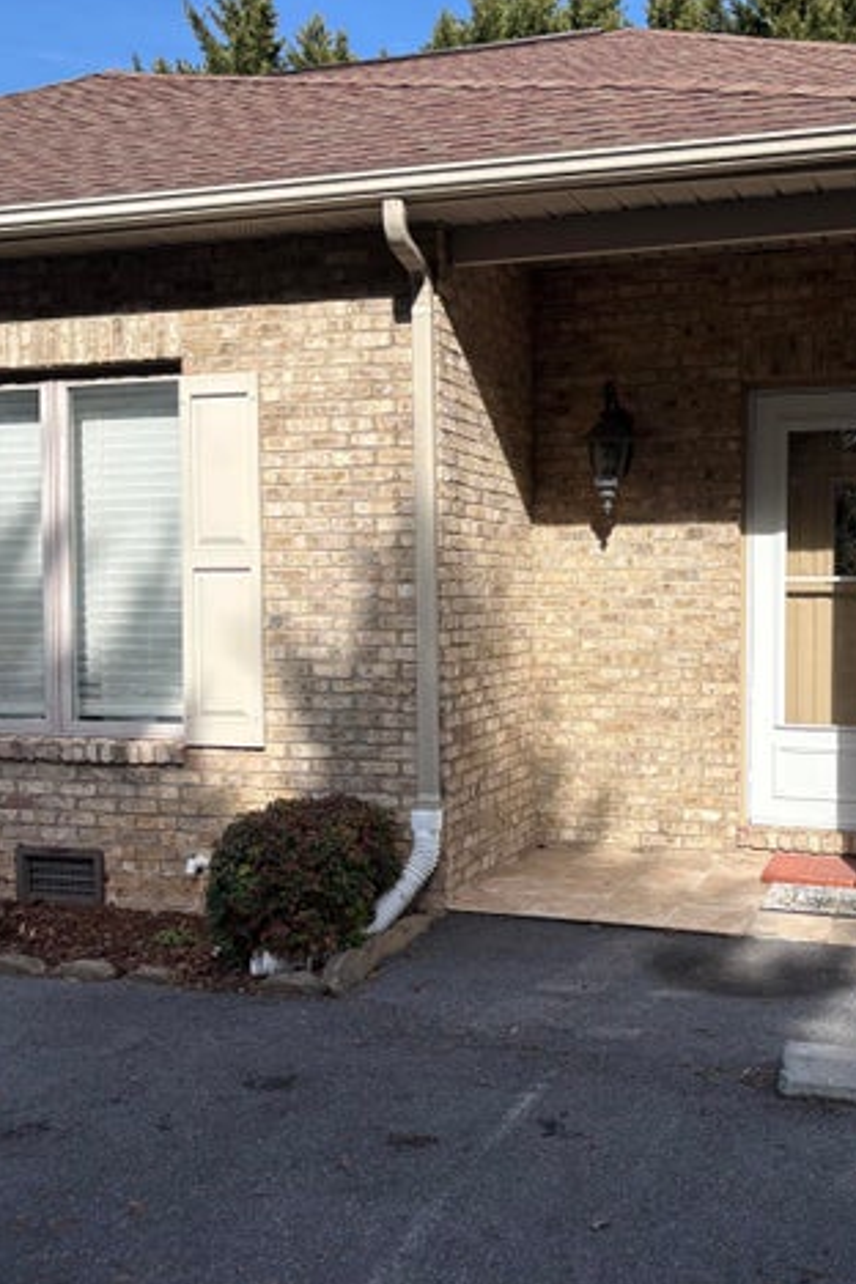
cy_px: 650
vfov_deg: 51.9
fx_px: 1320
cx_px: 543
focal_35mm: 37
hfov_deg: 35.7
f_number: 1.6
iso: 50
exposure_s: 1/2747
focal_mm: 5.96
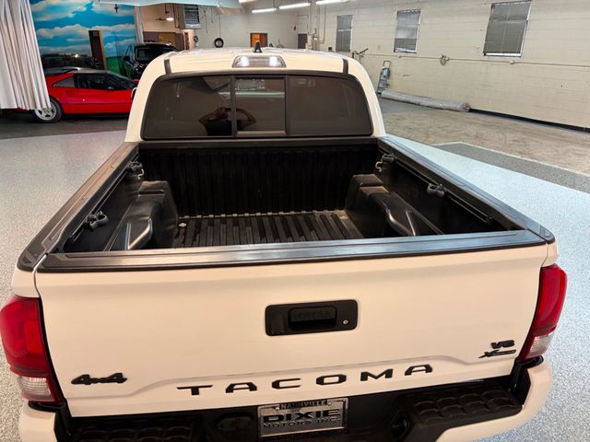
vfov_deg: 53.1
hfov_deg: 67.3
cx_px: 295
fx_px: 443
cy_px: 221
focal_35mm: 26
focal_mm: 5.96
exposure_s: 1/60
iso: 160
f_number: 1.6
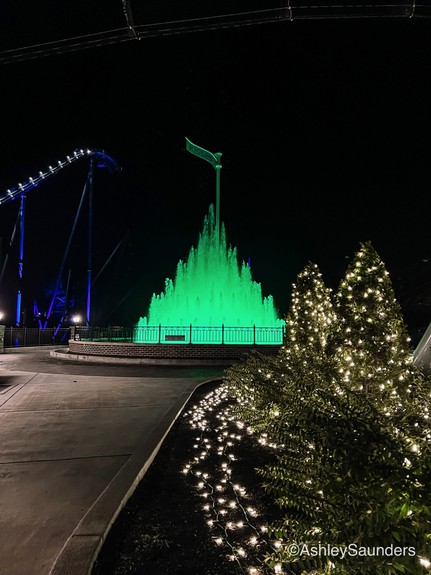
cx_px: 216
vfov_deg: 67.3
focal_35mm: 26
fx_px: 432
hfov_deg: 53.1
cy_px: 288
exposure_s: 1/60
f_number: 1.5
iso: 160
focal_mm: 5.7
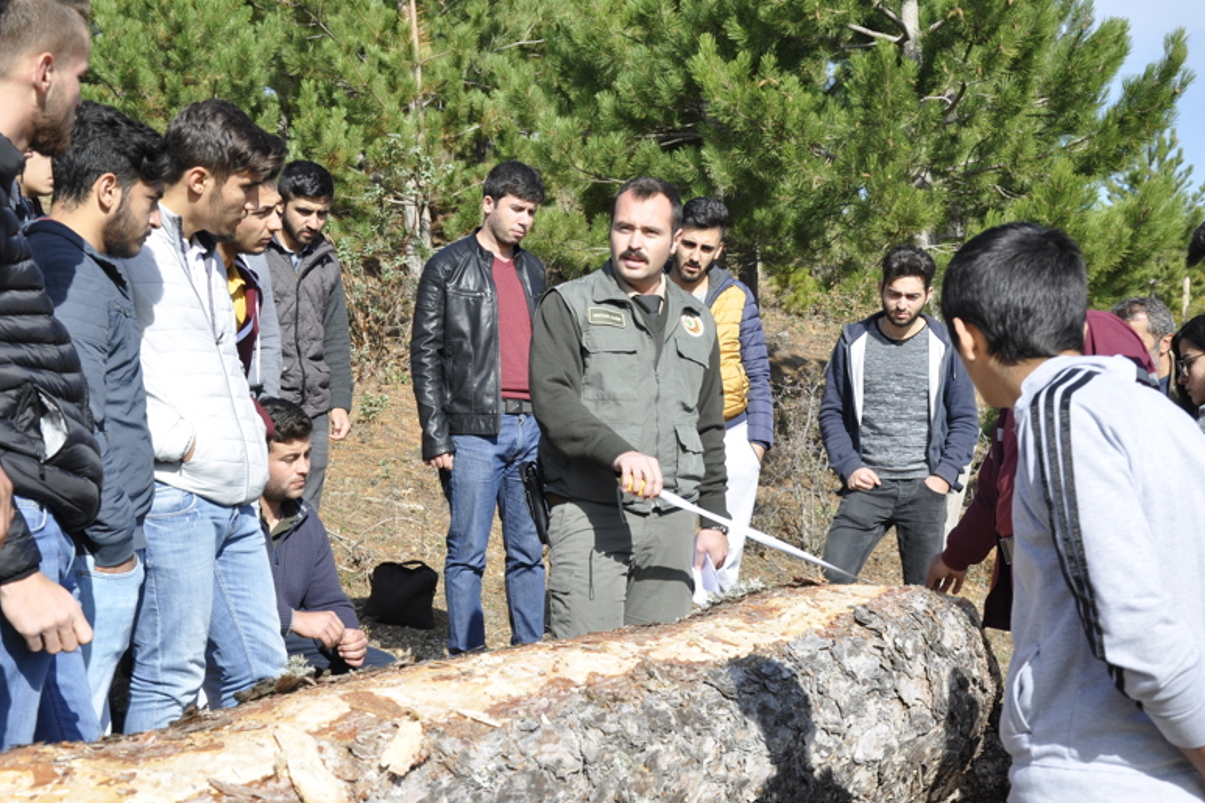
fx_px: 1974
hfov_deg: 33.9
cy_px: 392
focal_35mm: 59
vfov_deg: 23.0
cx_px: 605
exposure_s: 1/320
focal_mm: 38
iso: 200
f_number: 9
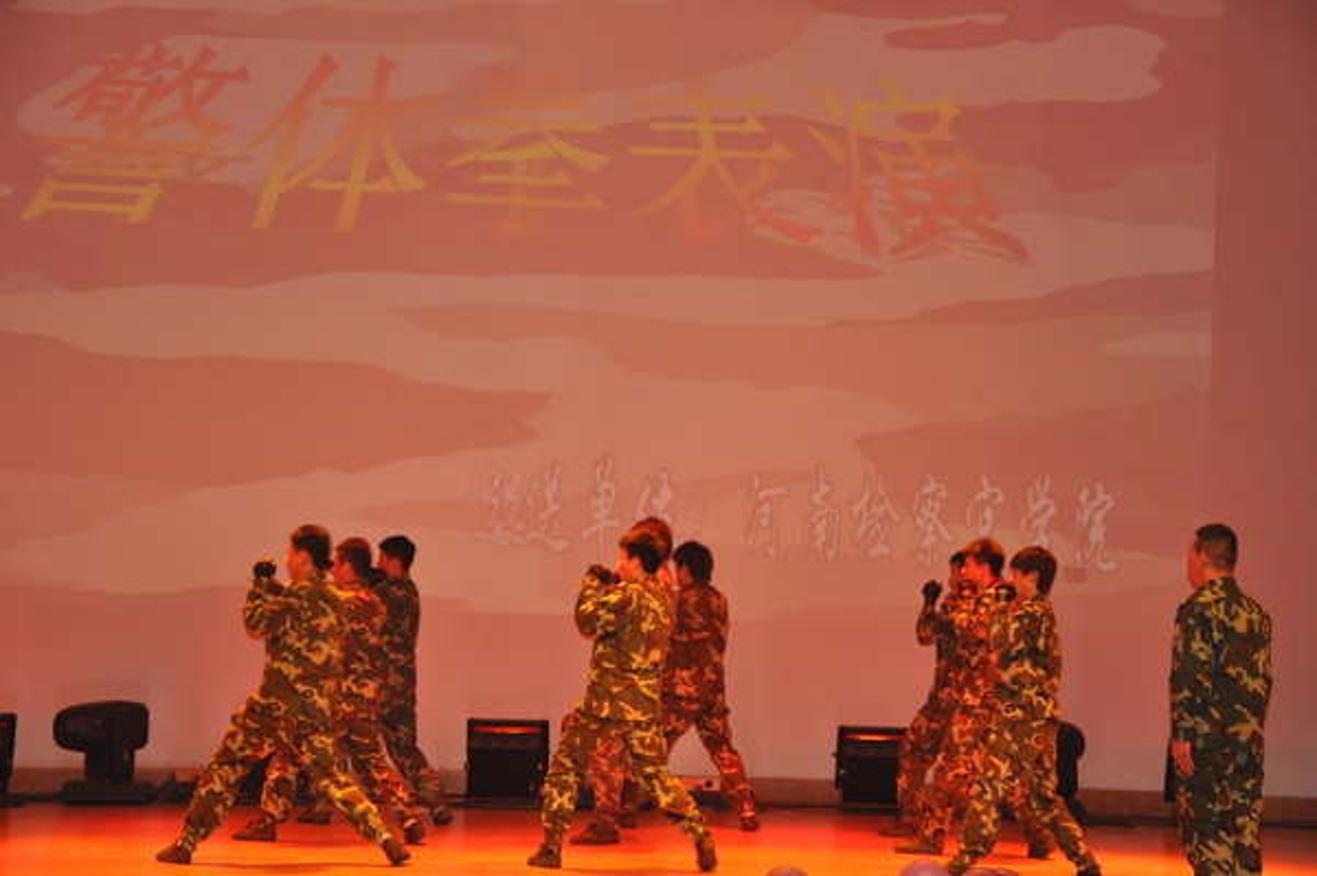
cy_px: 438
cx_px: 658
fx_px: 3180
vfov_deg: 15.7
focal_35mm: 87
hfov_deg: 23.4
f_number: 5
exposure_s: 1/60
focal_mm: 58
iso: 800
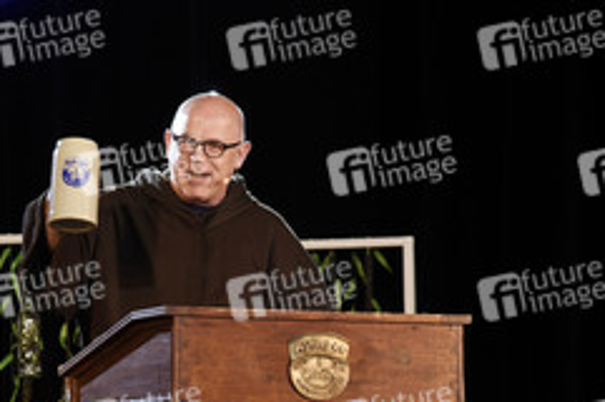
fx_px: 3776
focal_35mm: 225
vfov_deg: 6.1
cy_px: 354
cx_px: 74
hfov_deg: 9.1
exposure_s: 1/60
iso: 500
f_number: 6.3
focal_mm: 120
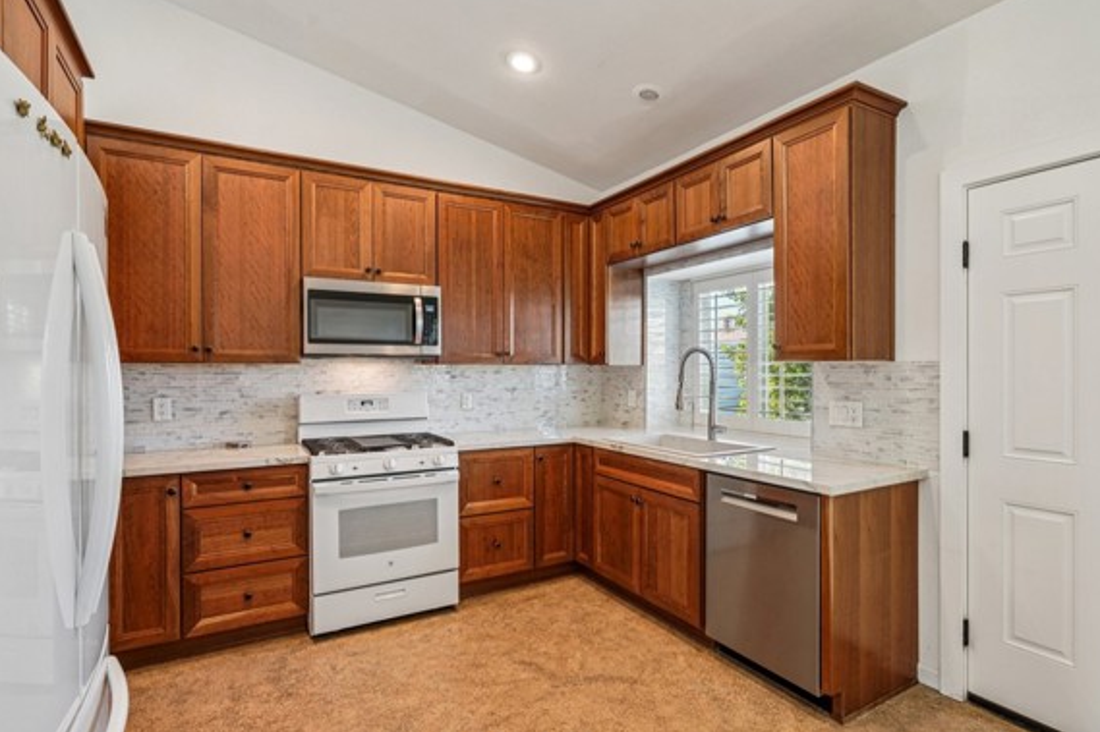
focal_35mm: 18
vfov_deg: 67.3
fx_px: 550
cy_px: 371
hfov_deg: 90.0
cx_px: 566
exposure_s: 1/15
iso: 400
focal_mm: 16
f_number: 8
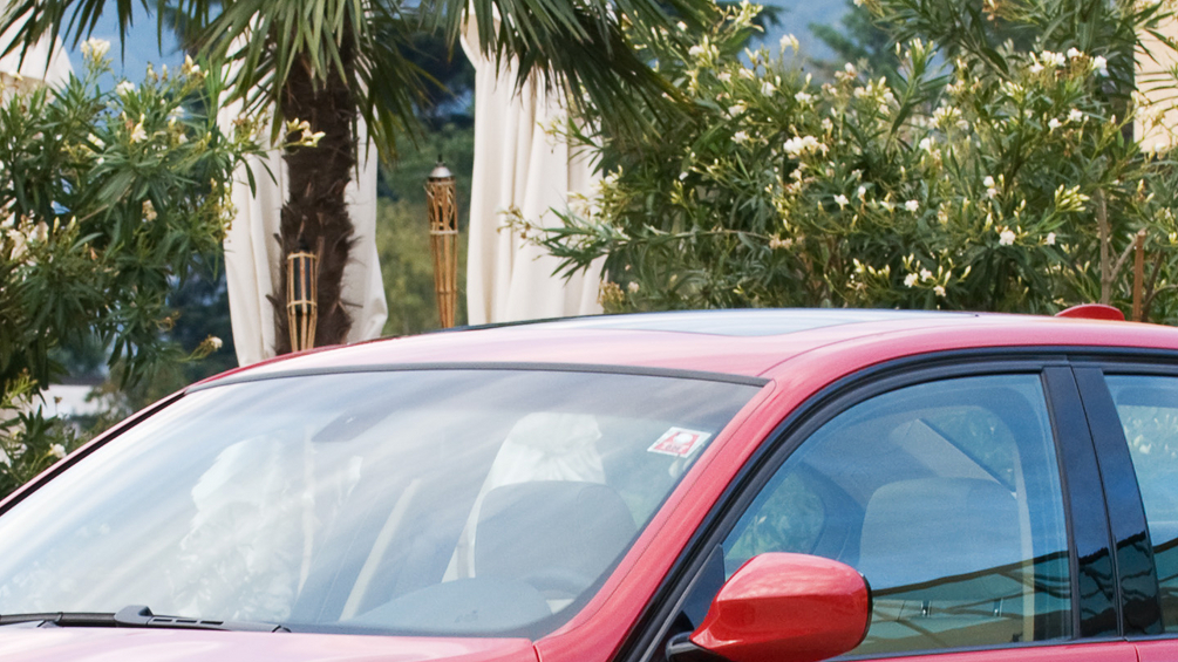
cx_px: 478
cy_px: 547
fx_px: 12586
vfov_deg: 3.0
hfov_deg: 5.4
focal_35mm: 403
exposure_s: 1/15
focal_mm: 86
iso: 200
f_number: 6.3
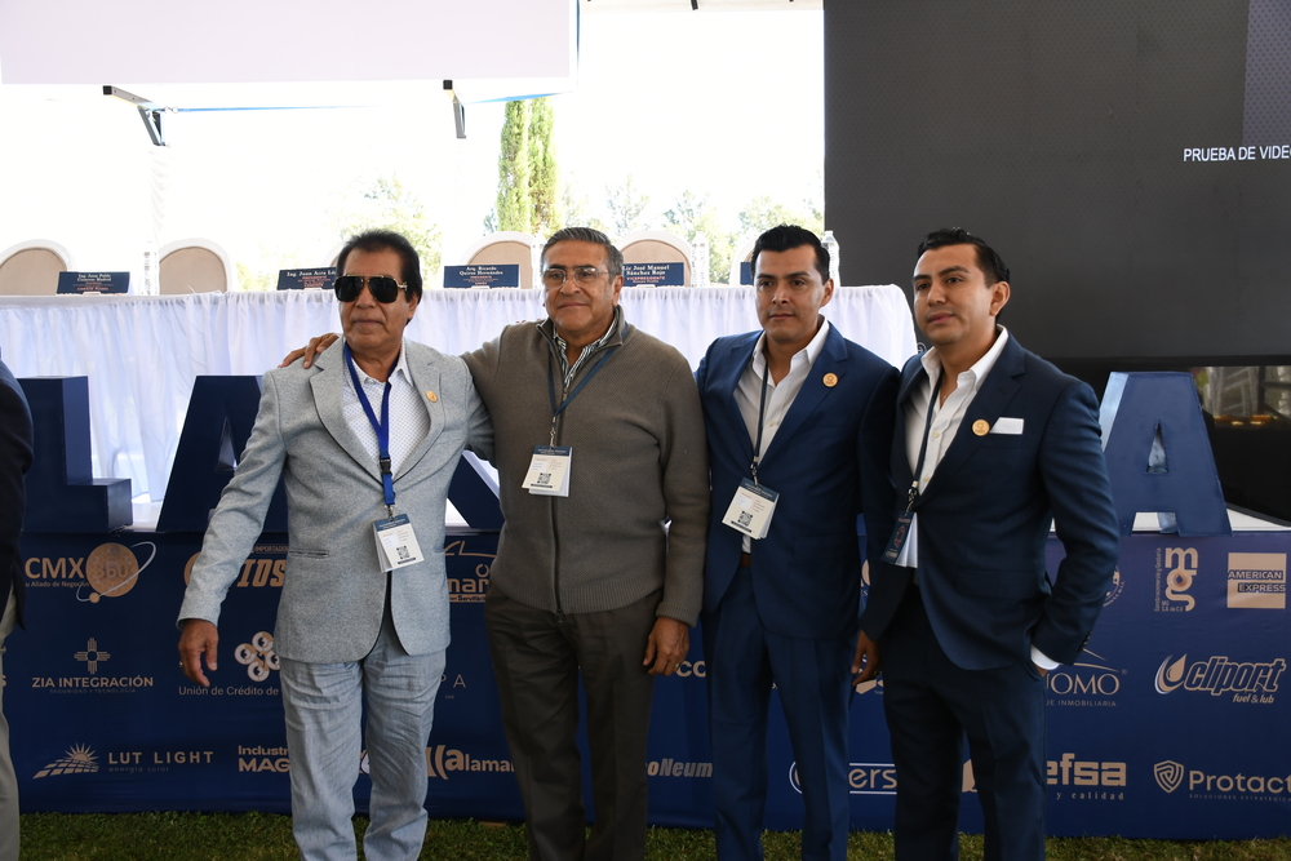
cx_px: 646
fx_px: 1219
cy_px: 430
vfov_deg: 38.9
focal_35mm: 34
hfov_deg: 55.8
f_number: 4
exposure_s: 1/160
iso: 500
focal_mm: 23
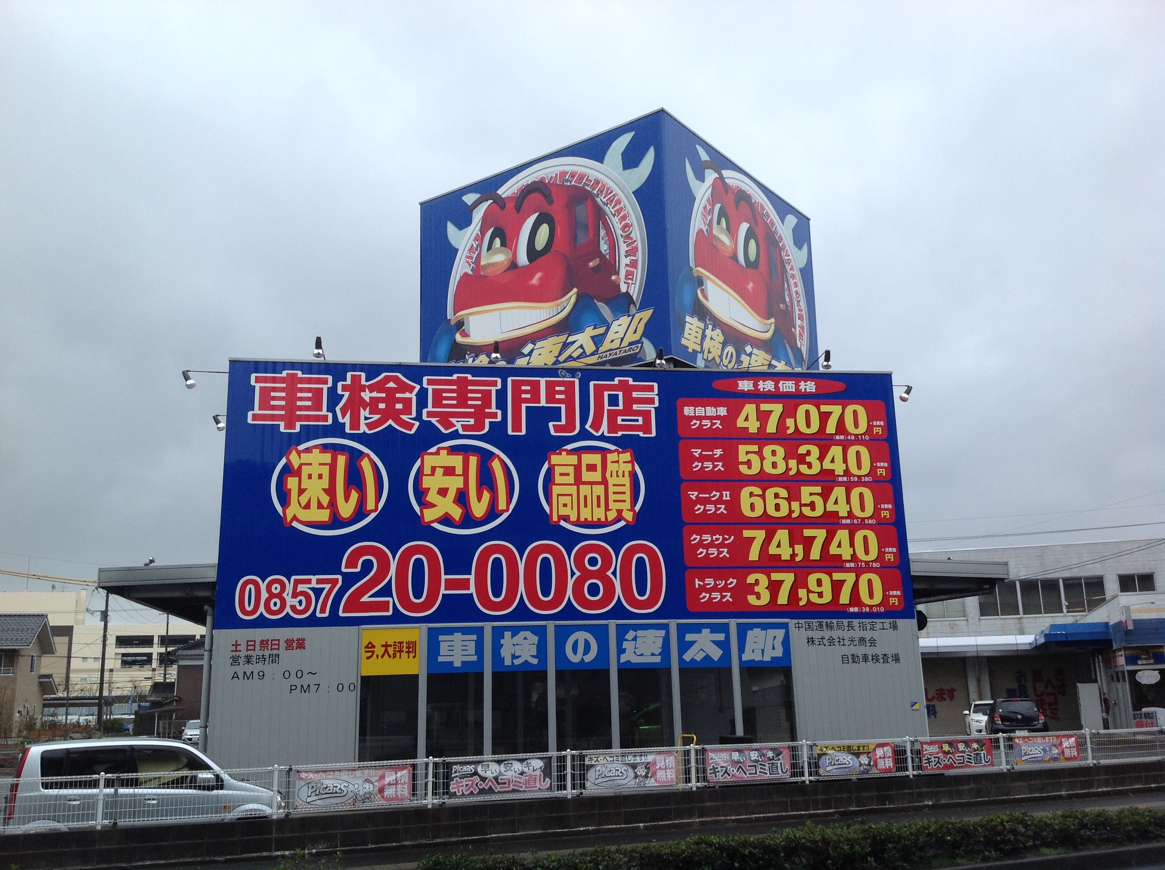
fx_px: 1176
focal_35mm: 35
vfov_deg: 40.6
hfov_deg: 52.7
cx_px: 582
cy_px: 435
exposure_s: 1/687
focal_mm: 4.28
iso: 50
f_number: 2.4
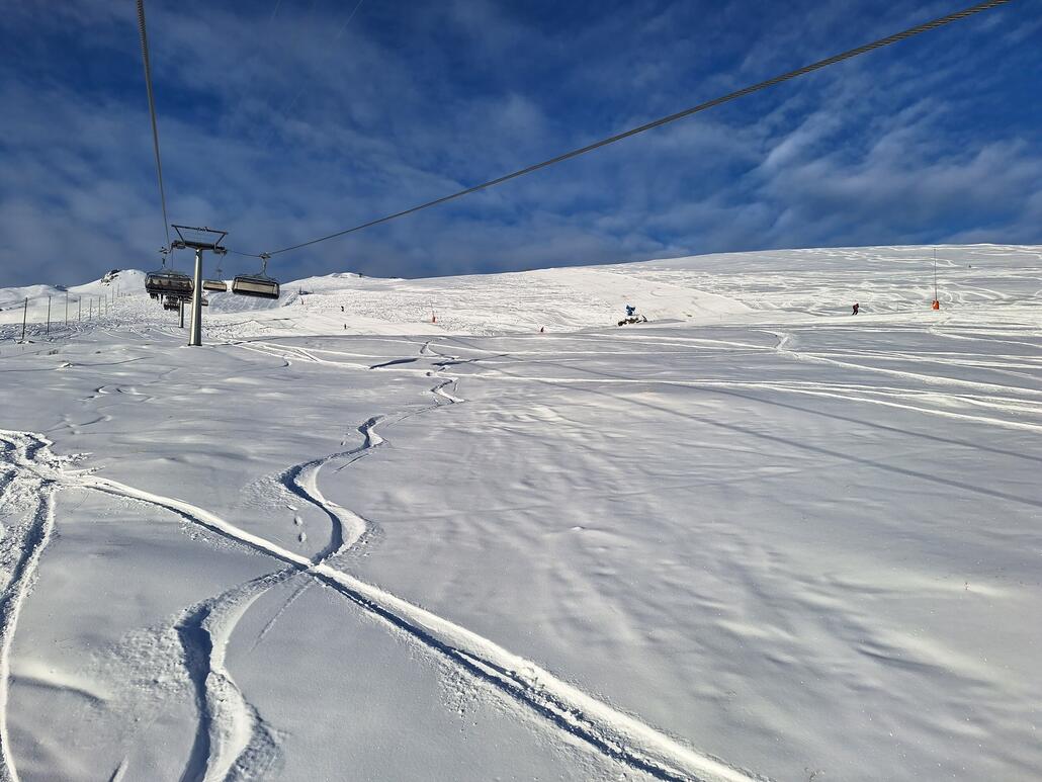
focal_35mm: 23
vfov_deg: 58.9
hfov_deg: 73.9
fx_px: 693
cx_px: 521
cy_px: 391
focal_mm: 5.54
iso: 40
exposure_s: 1/4348
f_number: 1.8
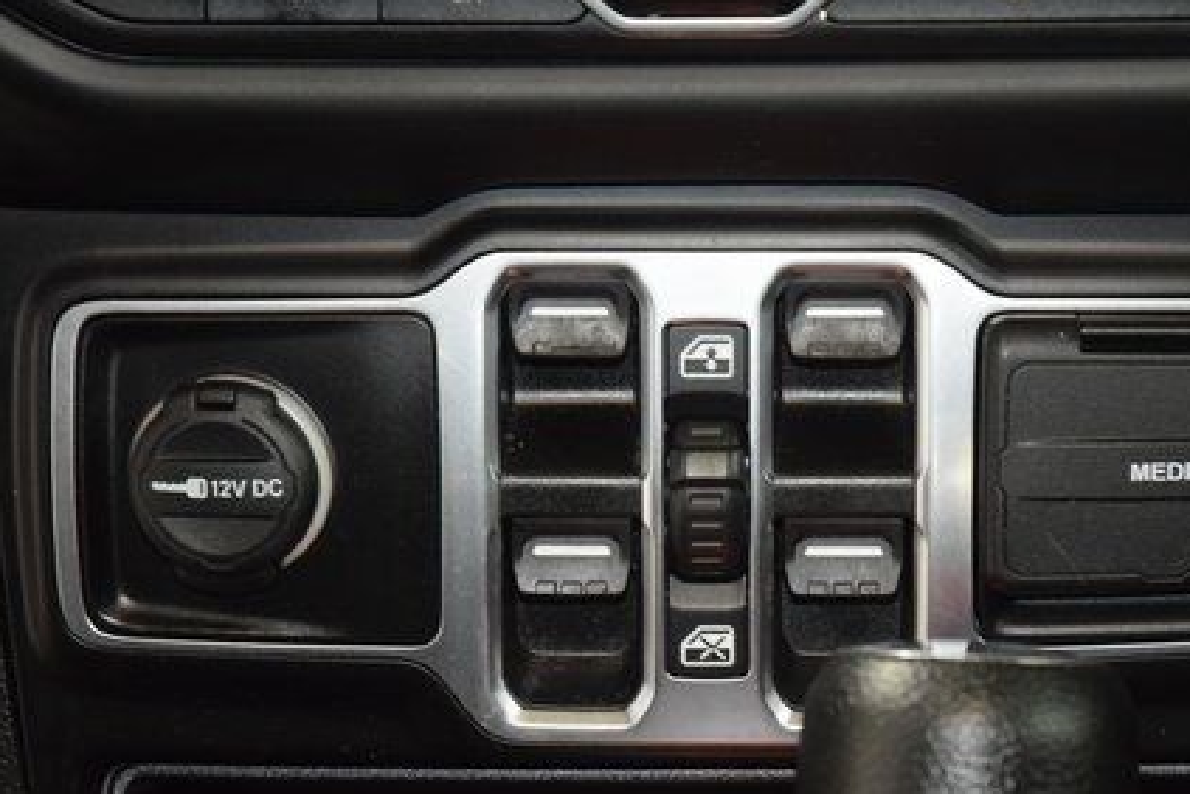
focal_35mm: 159
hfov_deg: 12.9
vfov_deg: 8.6
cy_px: 460
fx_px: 5255
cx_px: 715
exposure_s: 1/25
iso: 2200
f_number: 4.5
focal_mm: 70
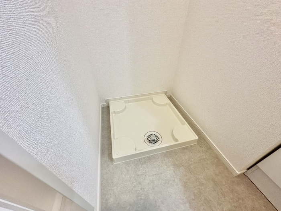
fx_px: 114
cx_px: 140
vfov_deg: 85.7
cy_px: 106
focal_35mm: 14
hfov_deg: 102.1
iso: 160
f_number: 2.2
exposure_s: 1/60
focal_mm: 2.22
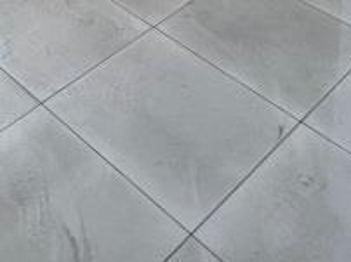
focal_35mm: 71
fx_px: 719
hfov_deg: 26.0
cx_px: 0
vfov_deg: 14.5
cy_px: -347
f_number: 2.2
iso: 100
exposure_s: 1/99
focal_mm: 2.22
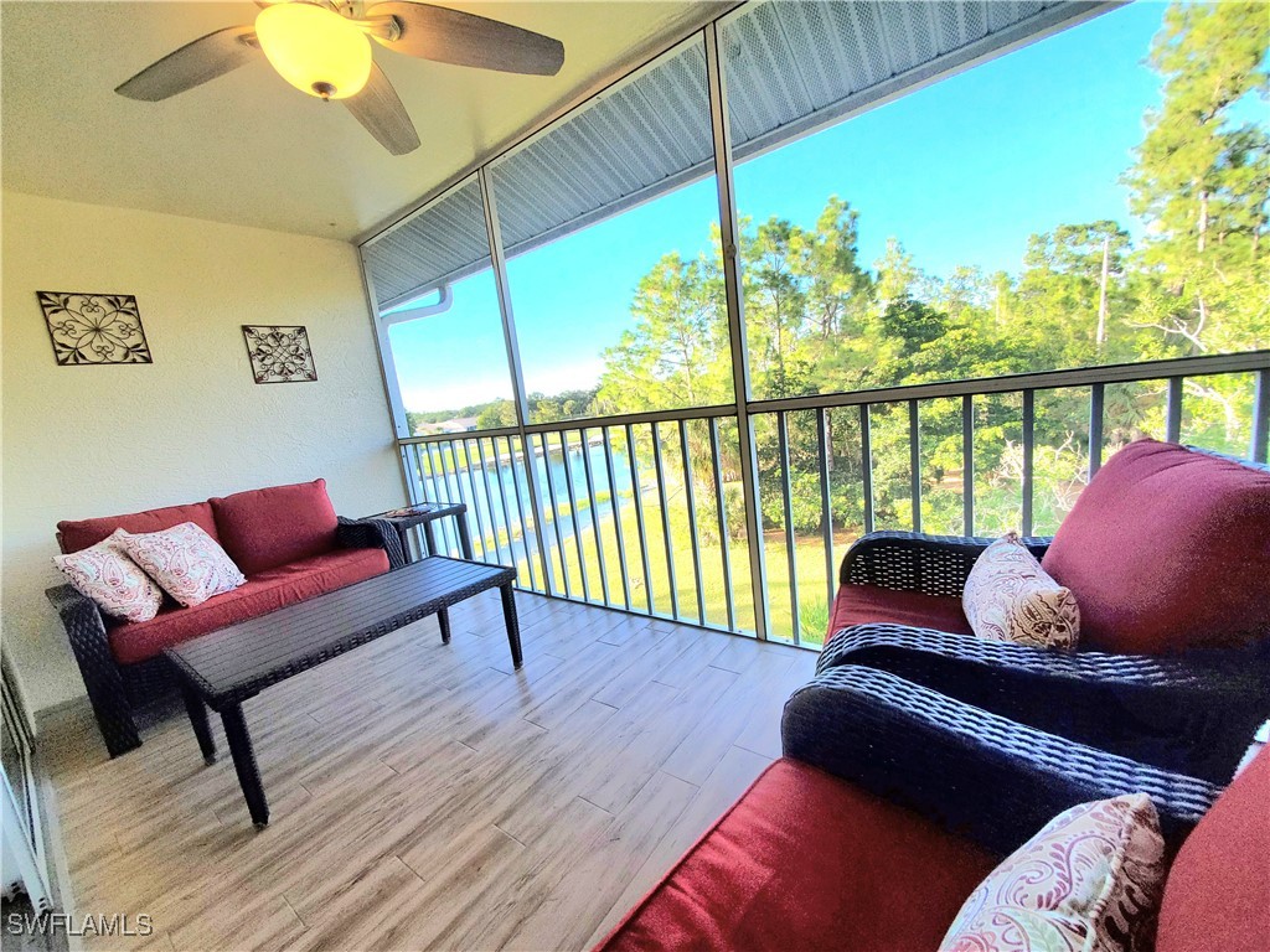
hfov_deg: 106.2
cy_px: 476
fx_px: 477
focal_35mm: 13
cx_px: 635
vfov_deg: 89.9
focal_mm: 1.8
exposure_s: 1/122
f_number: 2.2
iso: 50
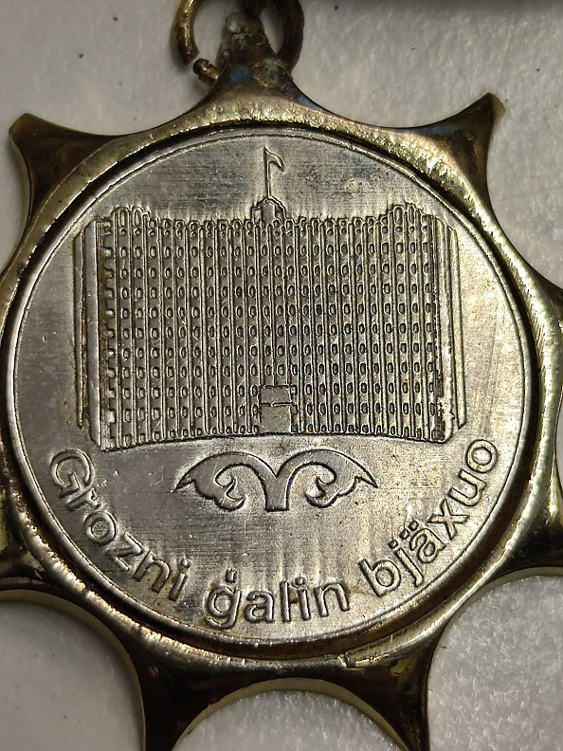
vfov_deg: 19.8
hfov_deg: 14.9
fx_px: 2147
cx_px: 282
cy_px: 376
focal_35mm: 99
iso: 207
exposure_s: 1/100
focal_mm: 6.72
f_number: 1.69
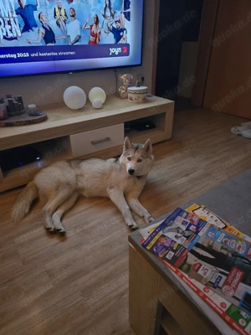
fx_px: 222
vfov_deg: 73.9
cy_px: 168
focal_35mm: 23
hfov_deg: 58.9
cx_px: 126
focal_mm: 6.3
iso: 1250
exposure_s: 1/50.3
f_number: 1.7
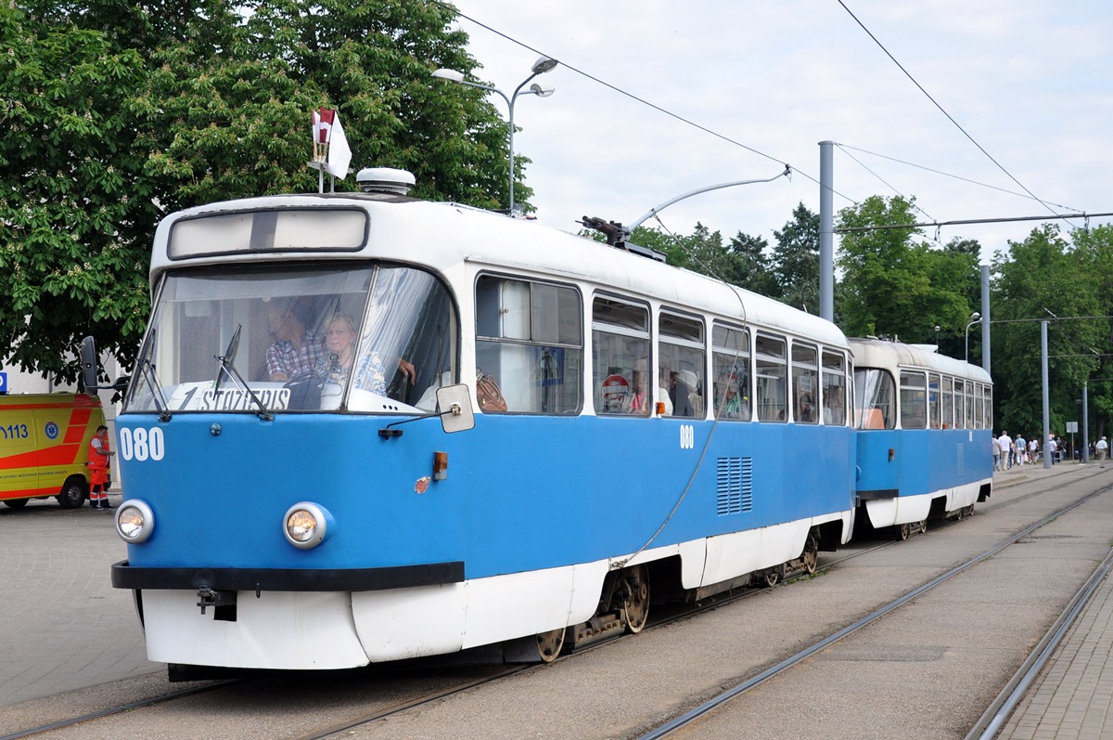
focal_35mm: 42
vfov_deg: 31.8
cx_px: 556
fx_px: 1297
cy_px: 370
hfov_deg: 46.4
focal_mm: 28
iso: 400
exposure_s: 1/1250
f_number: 5.6
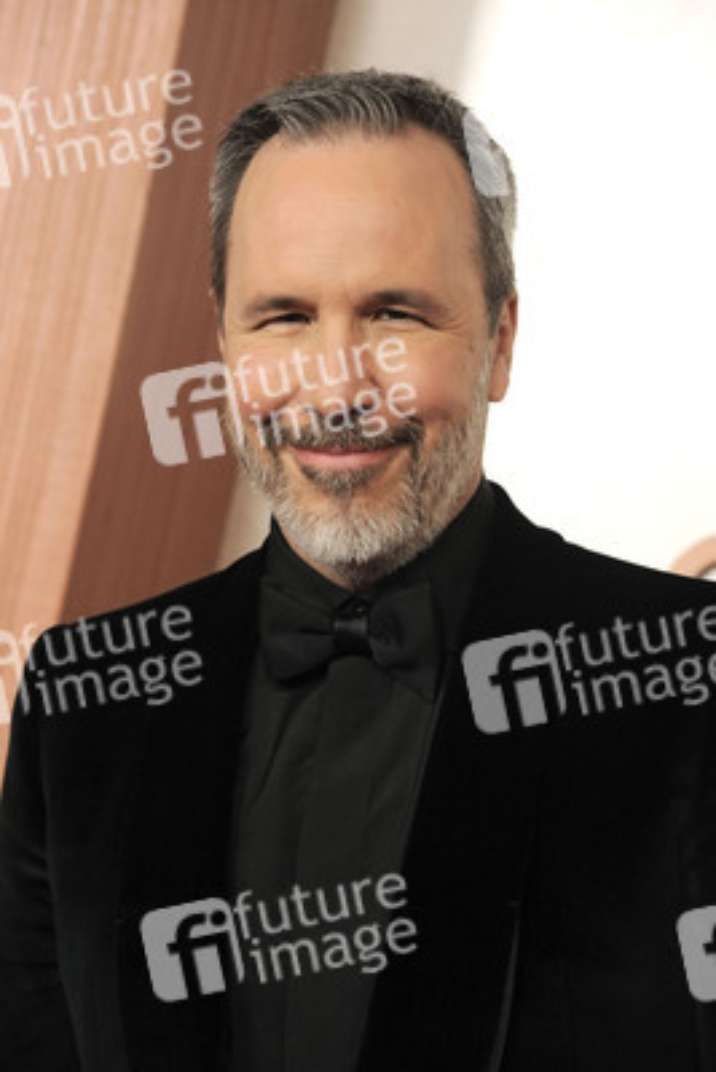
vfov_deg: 12.1
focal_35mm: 170
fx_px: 5067
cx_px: 358
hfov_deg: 8.1
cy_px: 536
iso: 2000
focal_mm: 170
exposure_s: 1/160
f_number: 7.1
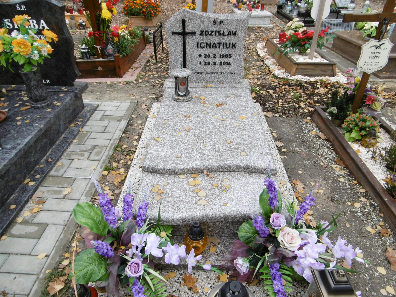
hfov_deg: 71.6
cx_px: 198
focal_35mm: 24
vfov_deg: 56.8
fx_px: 275
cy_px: 148
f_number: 3.1
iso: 100
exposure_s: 1/160
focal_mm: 4.3
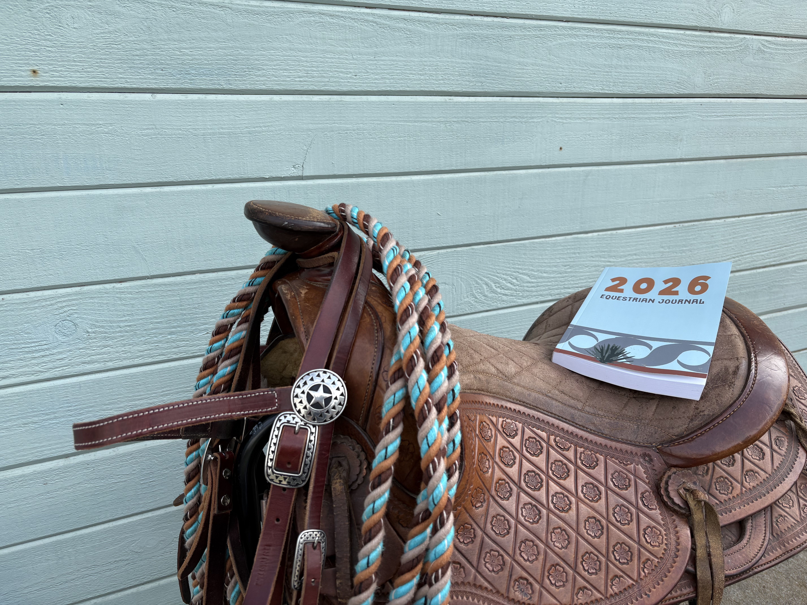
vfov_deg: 53.1
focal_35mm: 26
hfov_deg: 67.3
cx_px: 404
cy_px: 302
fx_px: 606
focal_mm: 5.96
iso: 50
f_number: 1.6
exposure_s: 1/1016
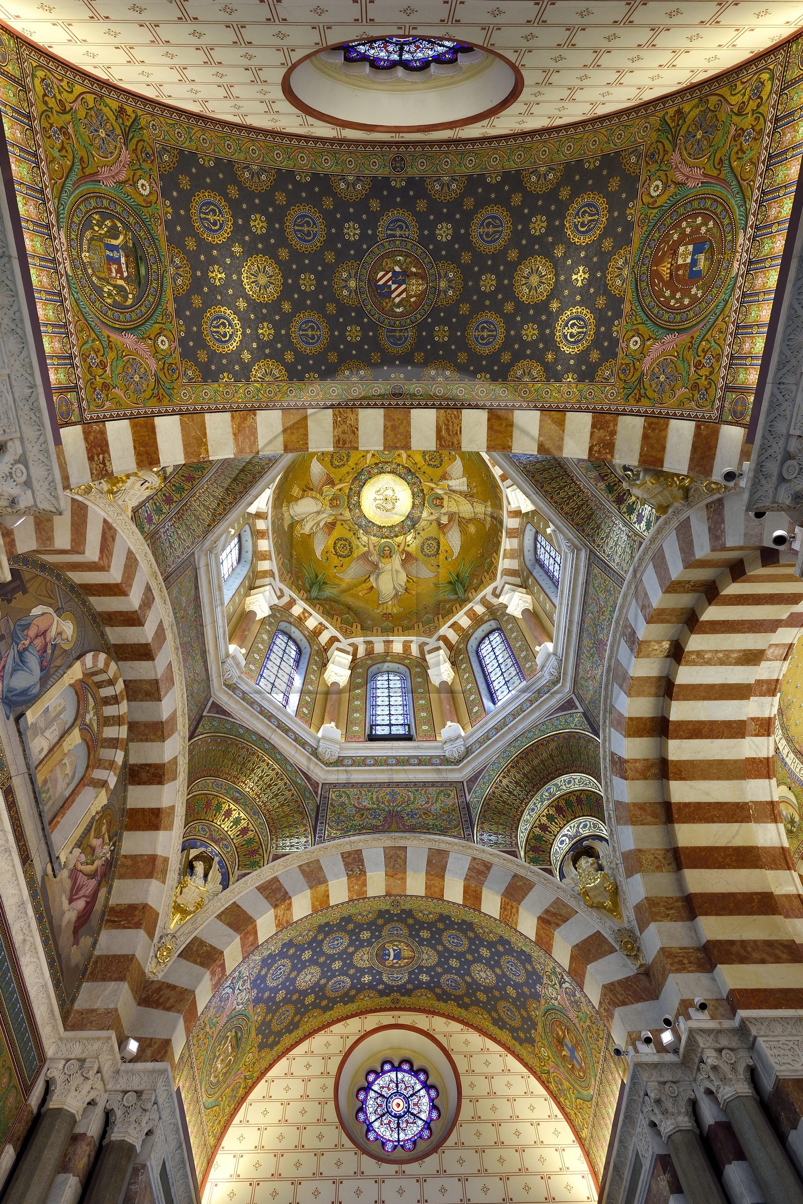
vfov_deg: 90.0
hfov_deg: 67.4
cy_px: 602
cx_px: 402
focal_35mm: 18
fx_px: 602
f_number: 7.1
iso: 800
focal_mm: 18
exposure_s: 1/50
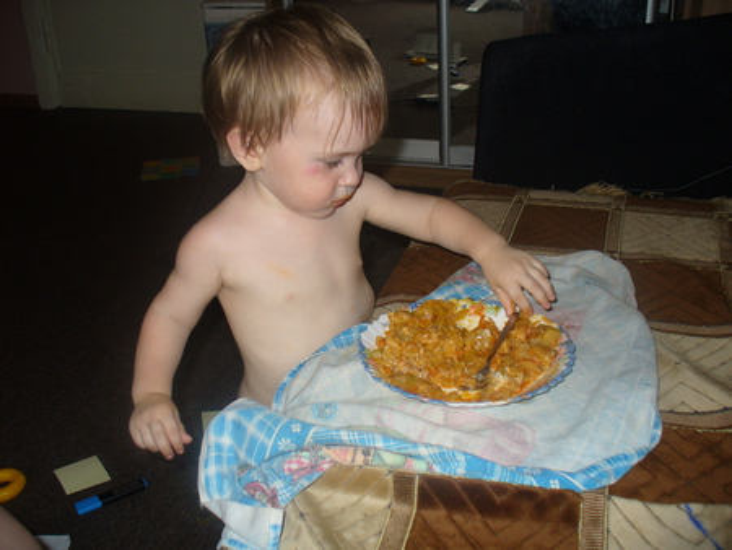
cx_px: 366
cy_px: 275
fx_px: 783
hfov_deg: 50.1
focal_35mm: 37
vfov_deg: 38.7
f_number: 2.8
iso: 100
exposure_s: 1/60
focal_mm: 6.1
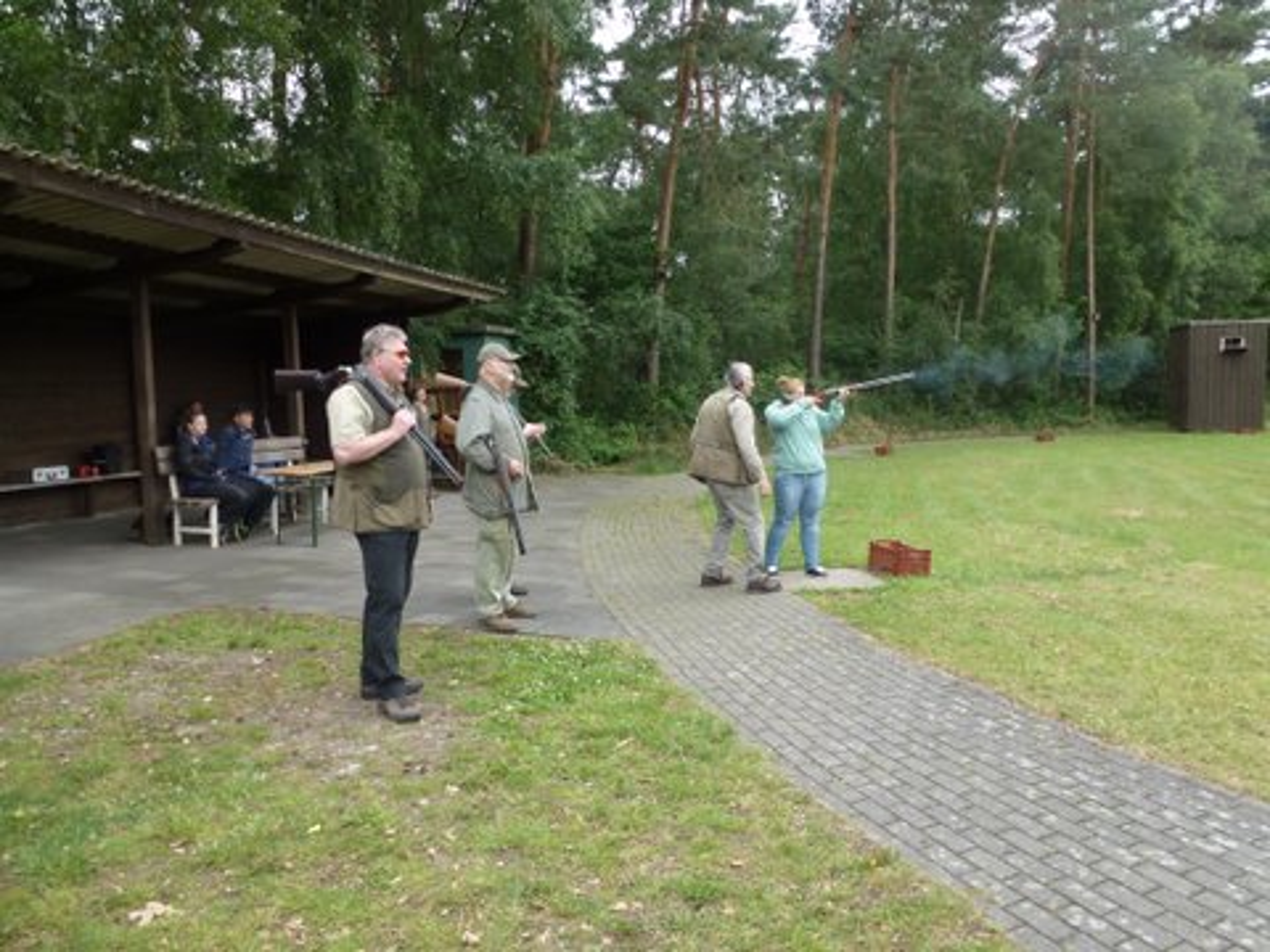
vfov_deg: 56.8
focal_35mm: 24
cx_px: 635
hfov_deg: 71.6
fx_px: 881
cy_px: 476
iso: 100
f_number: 3.3
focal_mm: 4.3
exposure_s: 1/125
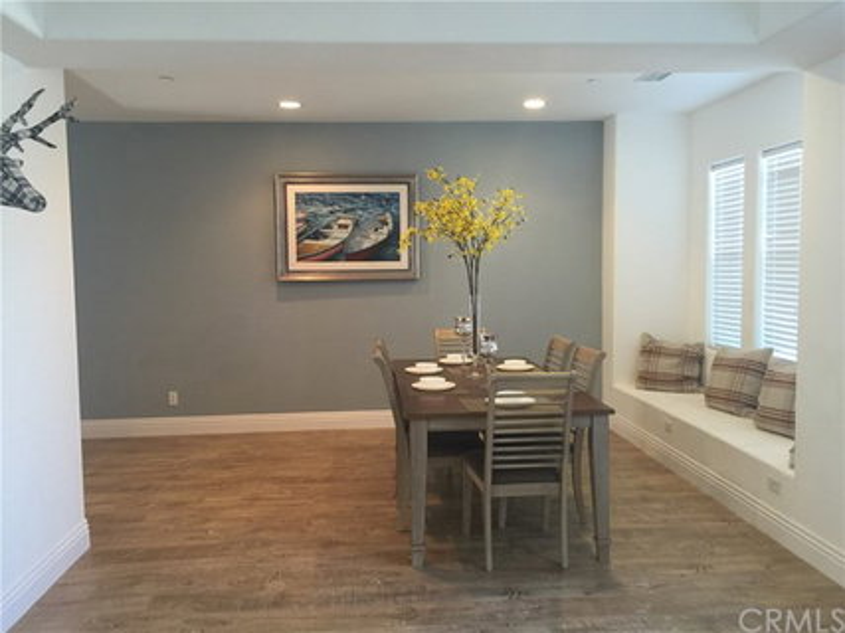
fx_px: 708
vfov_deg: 48.2
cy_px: 316
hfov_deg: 61.7
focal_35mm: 29
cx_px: 422
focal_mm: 4.15
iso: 50
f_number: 2.2
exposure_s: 1/15
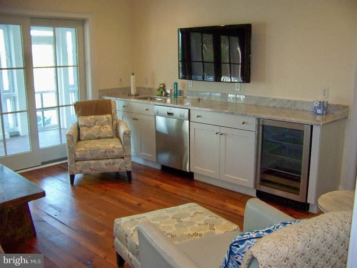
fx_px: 371
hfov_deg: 51.4
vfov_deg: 39.7
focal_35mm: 36
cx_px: 178
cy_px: 134
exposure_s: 1/25
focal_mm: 5.85
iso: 200
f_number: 2.8
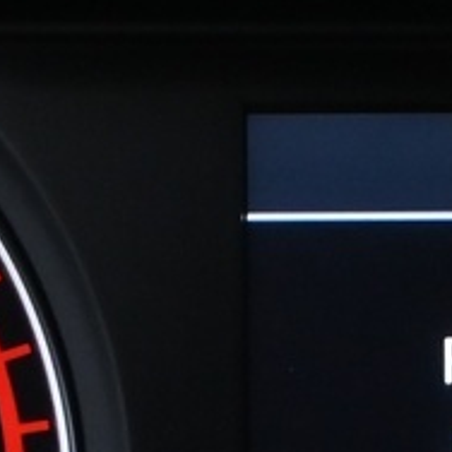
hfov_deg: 6.6
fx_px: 3885
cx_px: 551
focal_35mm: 263
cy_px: 478
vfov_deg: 6.6
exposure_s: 1/25
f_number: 4.2
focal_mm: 24
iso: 900
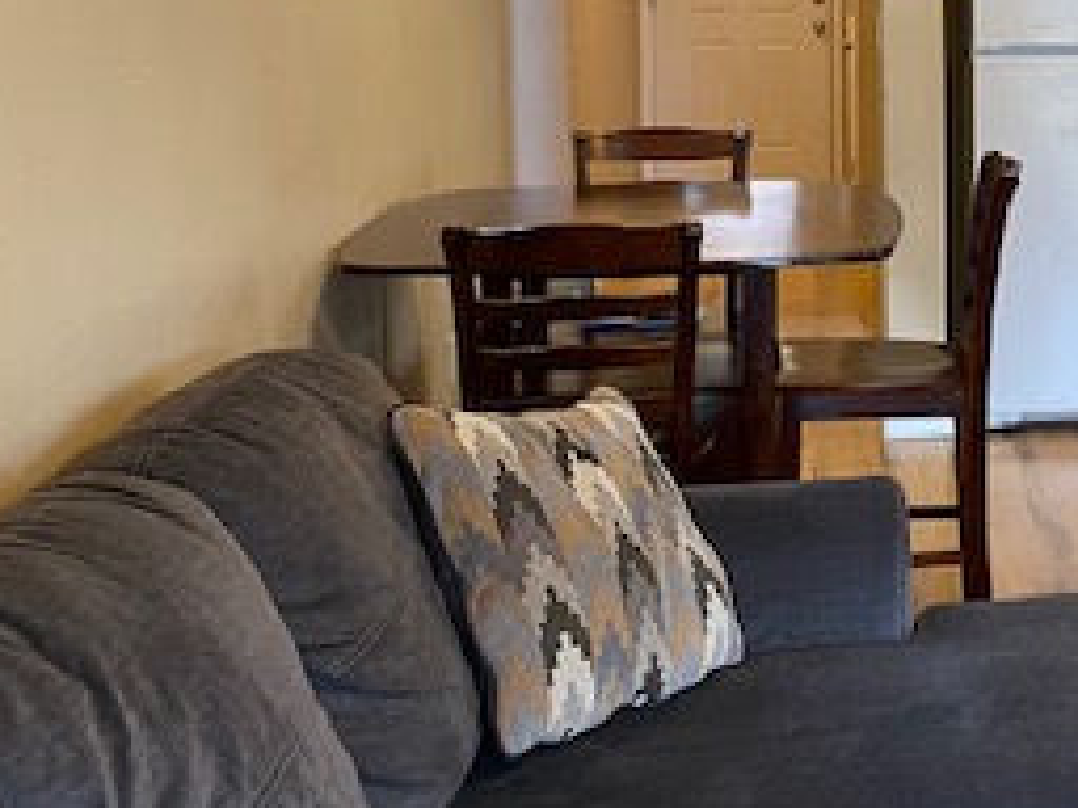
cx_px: 1129
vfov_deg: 22.1
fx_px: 2024
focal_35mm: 65
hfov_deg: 27.7
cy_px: 84
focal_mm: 4.25
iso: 250
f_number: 1.8
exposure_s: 1/60
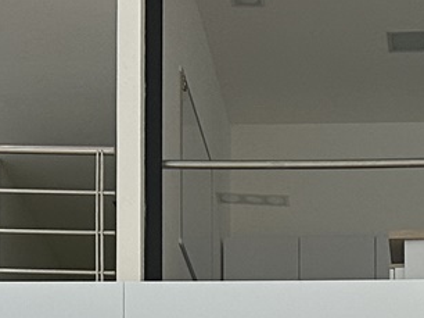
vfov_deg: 8.6
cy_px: 762
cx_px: 398
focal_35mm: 157
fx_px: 1922
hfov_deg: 12.5
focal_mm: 6.86
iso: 125
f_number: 1.78
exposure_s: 1/100
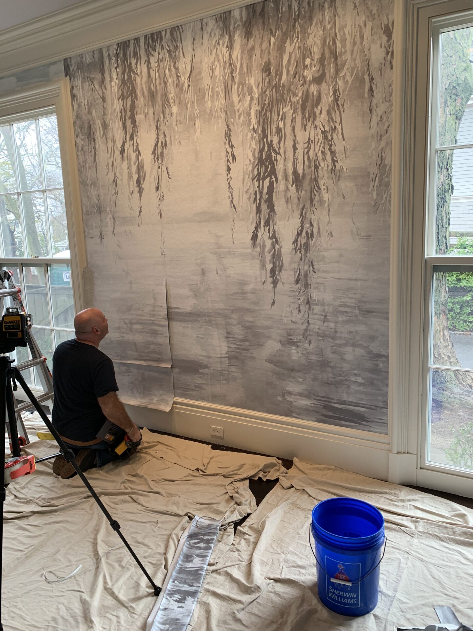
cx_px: 236
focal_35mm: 26
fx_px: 474
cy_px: 316
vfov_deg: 67.3
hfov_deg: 53.1
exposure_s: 1/60
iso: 100
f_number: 1.8
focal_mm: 4.25
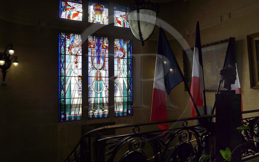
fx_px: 176
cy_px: 81
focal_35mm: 25
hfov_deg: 72.5
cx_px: 131
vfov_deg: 49.3
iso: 200
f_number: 11
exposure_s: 1/60
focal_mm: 24
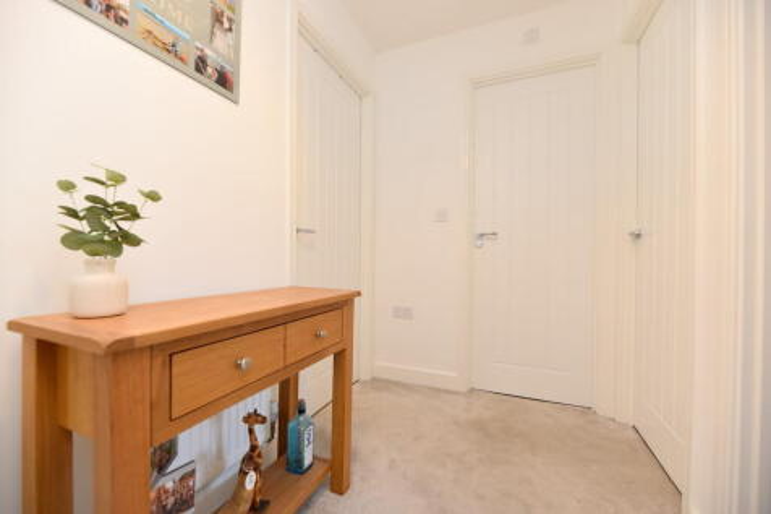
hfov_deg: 104.3
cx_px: 386
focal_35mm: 14
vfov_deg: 81.2
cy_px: 257
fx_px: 300
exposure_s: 1/80
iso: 800
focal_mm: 14
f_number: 4.5
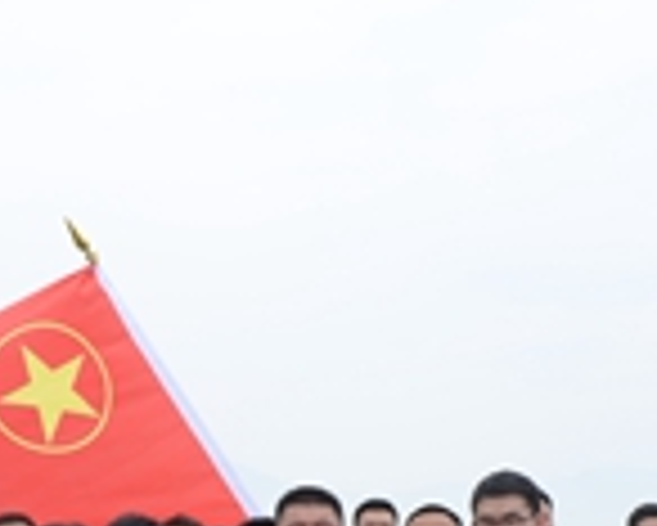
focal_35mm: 104
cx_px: 72
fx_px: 2024
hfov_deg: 18.2
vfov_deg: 14.5
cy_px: 580
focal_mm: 18
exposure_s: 1/200
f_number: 7.1
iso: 100
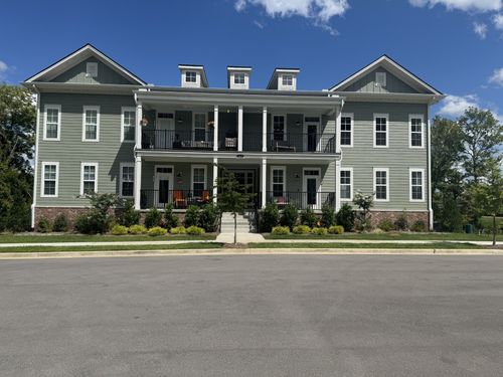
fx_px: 349
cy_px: 188
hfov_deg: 71.6
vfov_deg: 56.8
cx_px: 252
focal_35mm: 24
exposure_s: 1/6410
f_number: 1.78
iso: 80
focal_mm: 6.76
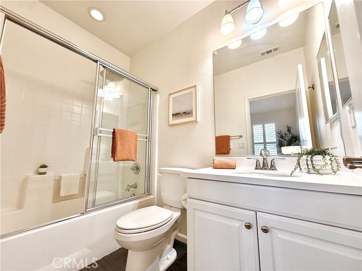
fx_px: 146
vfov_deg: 85.7
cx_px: 181
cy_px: 136
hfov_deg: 102.1
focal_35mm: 14
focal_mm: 2.22
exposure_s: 1/120
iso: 100
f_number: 2.2
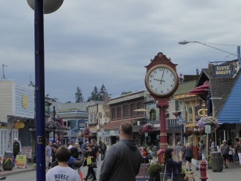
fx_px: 710
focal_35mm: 102
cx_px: 46
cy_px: 100
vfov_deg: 14.5
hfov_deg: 19.1
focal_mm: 7.2
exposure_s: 1/640
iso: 200
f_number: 3.8
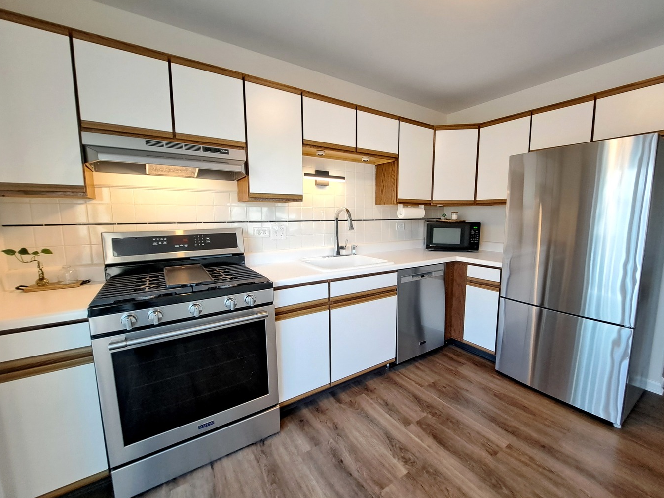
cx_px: 356
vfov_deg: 85.7
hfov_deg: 101.9
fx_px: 269
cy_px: 250
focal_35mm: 14
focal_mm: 1.74
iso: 125
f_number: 2.2
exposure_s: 1/40
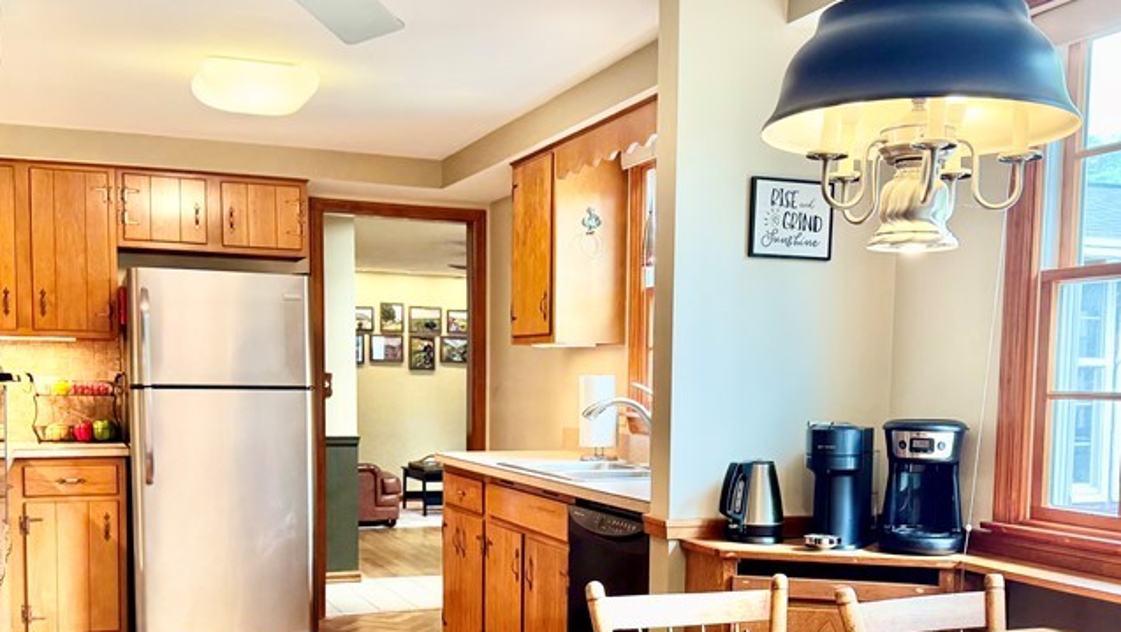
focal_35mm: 42
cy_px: 477
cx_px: 588
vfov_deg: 28.0
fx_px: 1249
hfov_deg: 48.3
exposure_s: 1/120
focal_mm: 6.76
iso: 160
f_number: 1.78
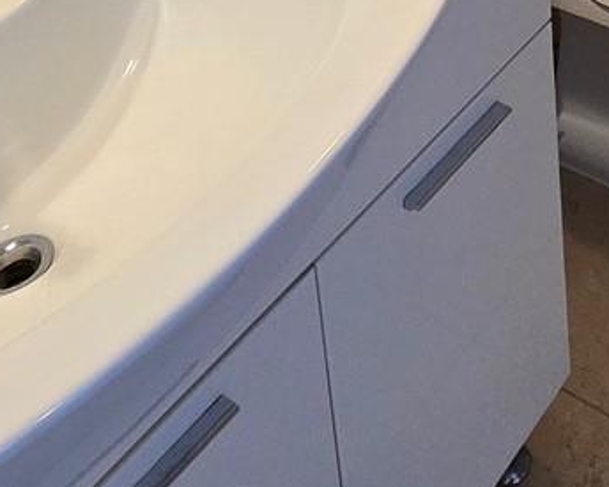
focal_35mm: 59
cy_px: -506
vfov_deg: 17.6
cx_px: 689
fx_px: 1063
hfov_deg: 28.6
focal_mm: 2.2
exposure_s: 1/60
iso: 500
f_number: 2.2
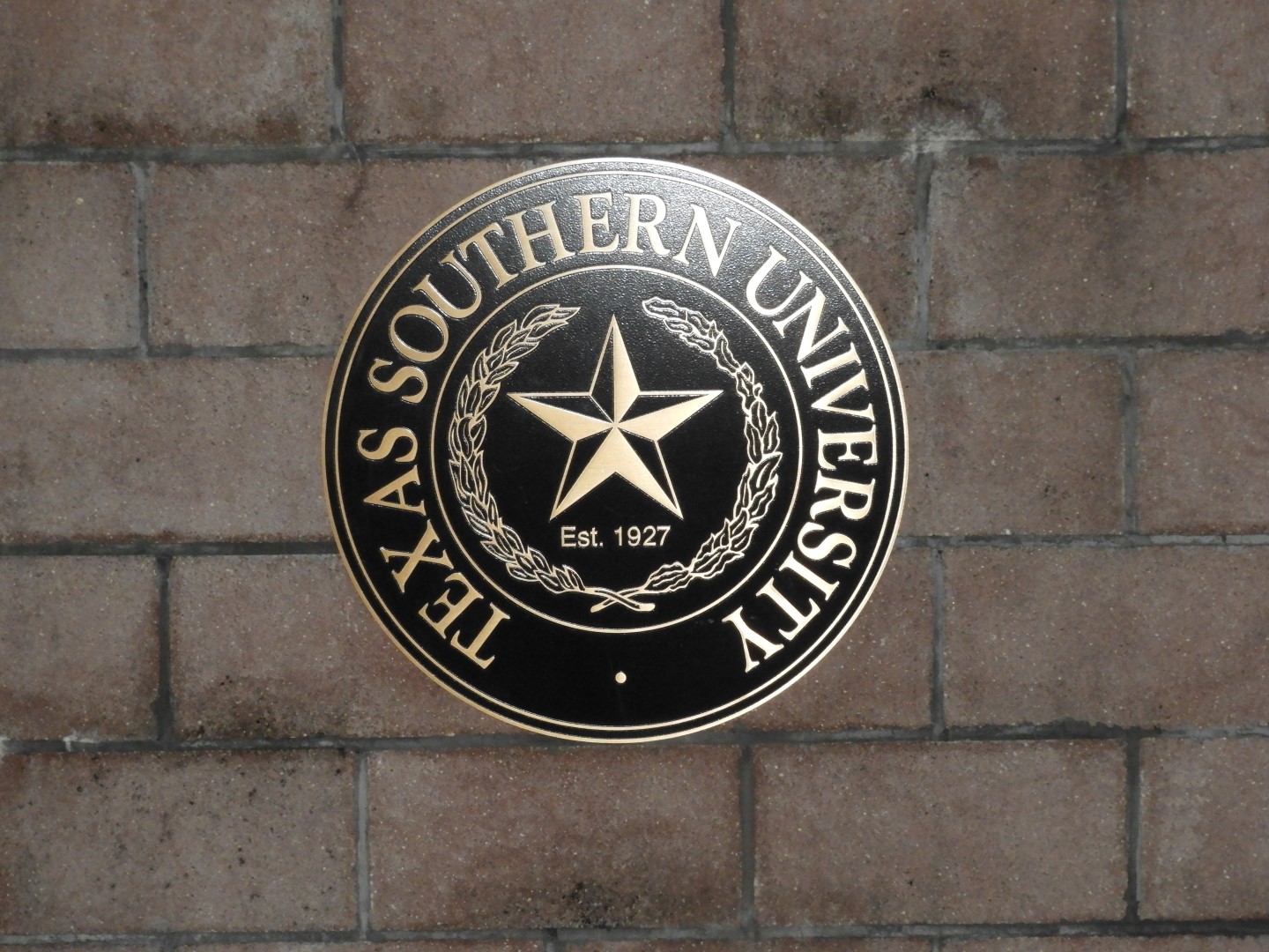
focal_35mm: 170
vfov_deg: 8.7
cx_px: 634
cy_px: 476
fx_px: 6232
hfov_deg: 11.6
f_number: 5.2
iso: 800
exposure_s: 1/60
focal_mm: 30.5
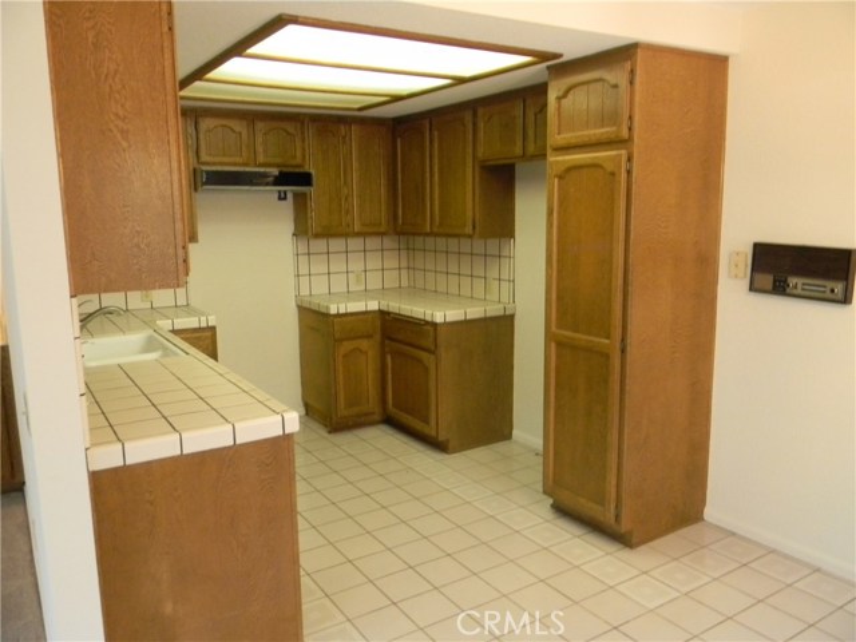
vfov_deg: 49.7
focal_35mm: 28
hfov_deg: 63.4
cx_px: 428
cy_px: 321
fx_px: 692
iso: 400
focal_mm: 5
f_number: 3.5
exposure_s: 1/27.8
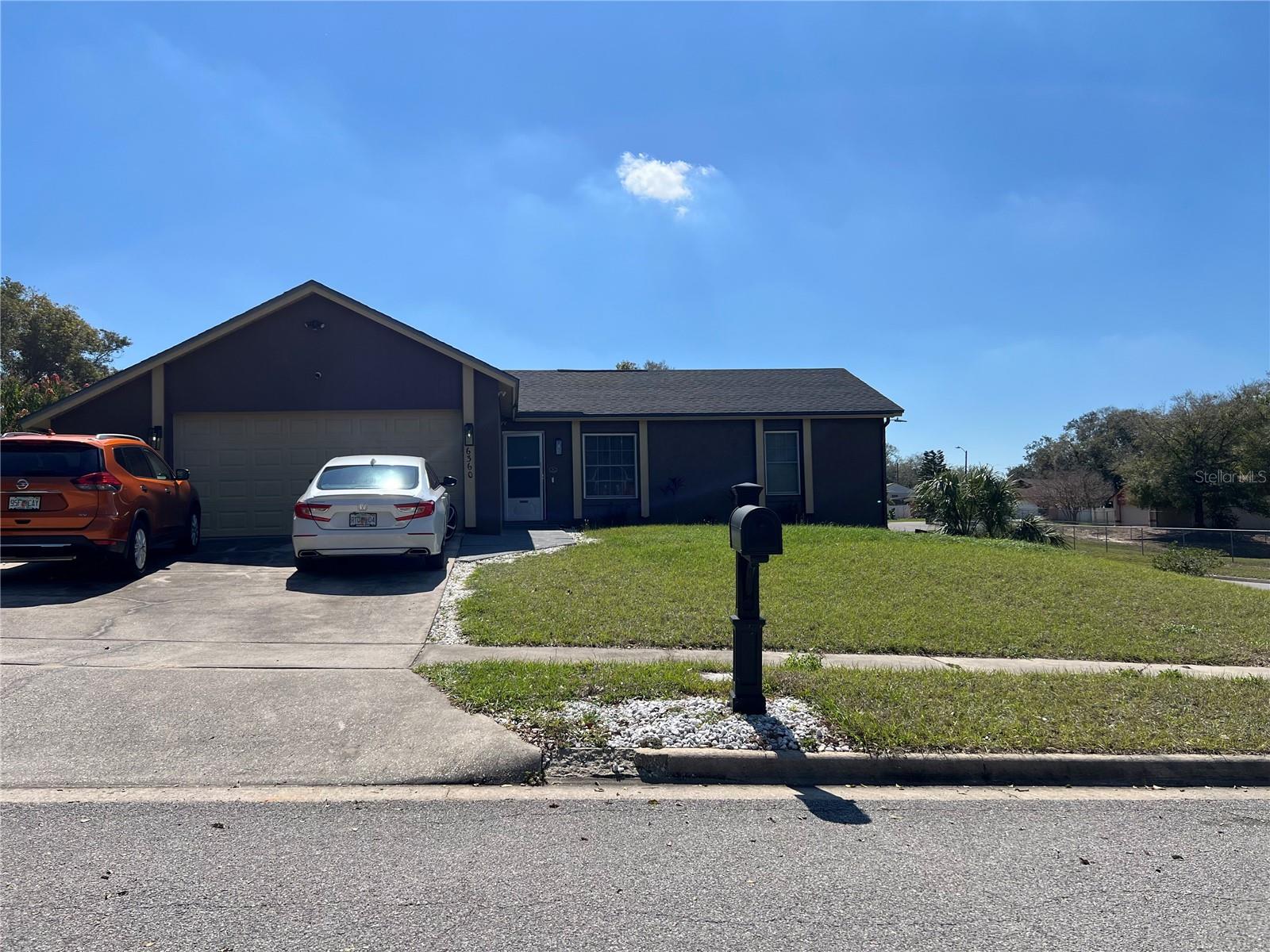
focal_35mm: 26
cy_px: 476
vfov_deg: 53.1
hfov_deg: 67.3
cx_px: 635
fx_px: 954
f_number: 1.5
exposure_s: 1/6579
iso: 50
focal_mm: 5.7
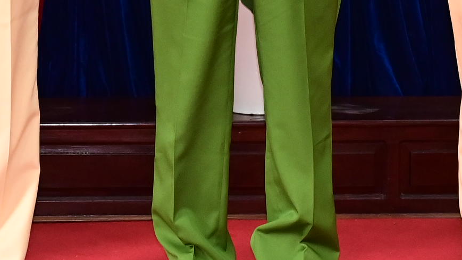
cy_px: -325
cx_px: 124
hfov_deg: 10.6
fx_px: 2475
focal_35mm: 202
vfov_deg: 5.8
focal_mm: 37
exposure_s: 1/160
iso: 1600
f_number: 4
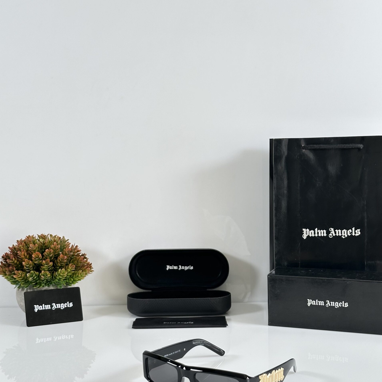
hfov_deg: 30.0
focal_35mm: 57
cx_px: 192
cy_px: 227
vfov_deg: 30.0
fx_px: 712
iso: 80
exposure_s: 1/121
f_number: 1.78
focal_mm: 6.86
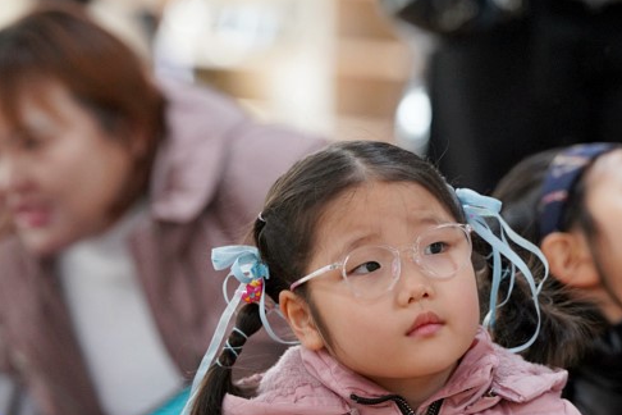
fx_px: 6202
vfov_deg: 3.8
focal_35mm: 359
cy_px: 237
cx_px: 472
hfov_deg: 5.7
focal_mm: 194
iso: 2500
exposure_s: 1/200
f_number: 4
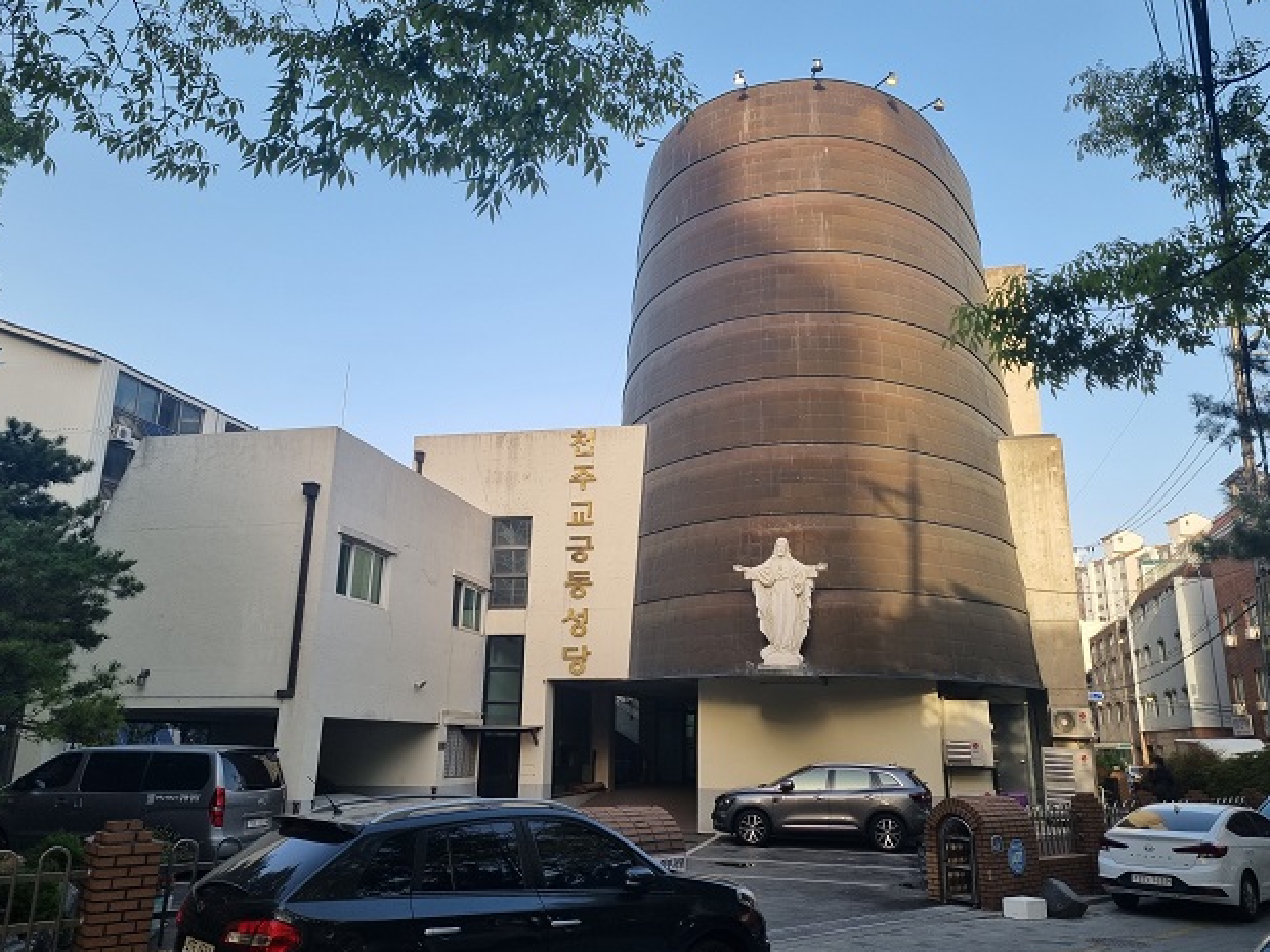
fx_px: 1027
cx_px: 627
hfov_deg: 63.4
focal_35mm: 28
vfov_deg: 49.7
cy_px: 460
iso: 50
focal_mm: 5.4
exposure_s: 1/972
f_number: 1.8
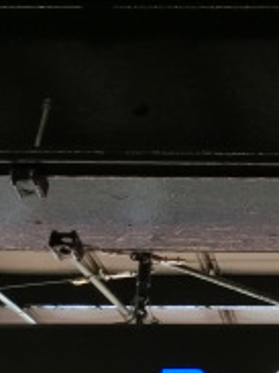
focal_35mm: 119
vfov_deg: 16.4
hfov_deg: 11.7
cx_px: 462
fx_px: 1280
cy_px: 318
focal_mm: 6
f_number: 3.9
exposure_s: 1/60
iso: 400
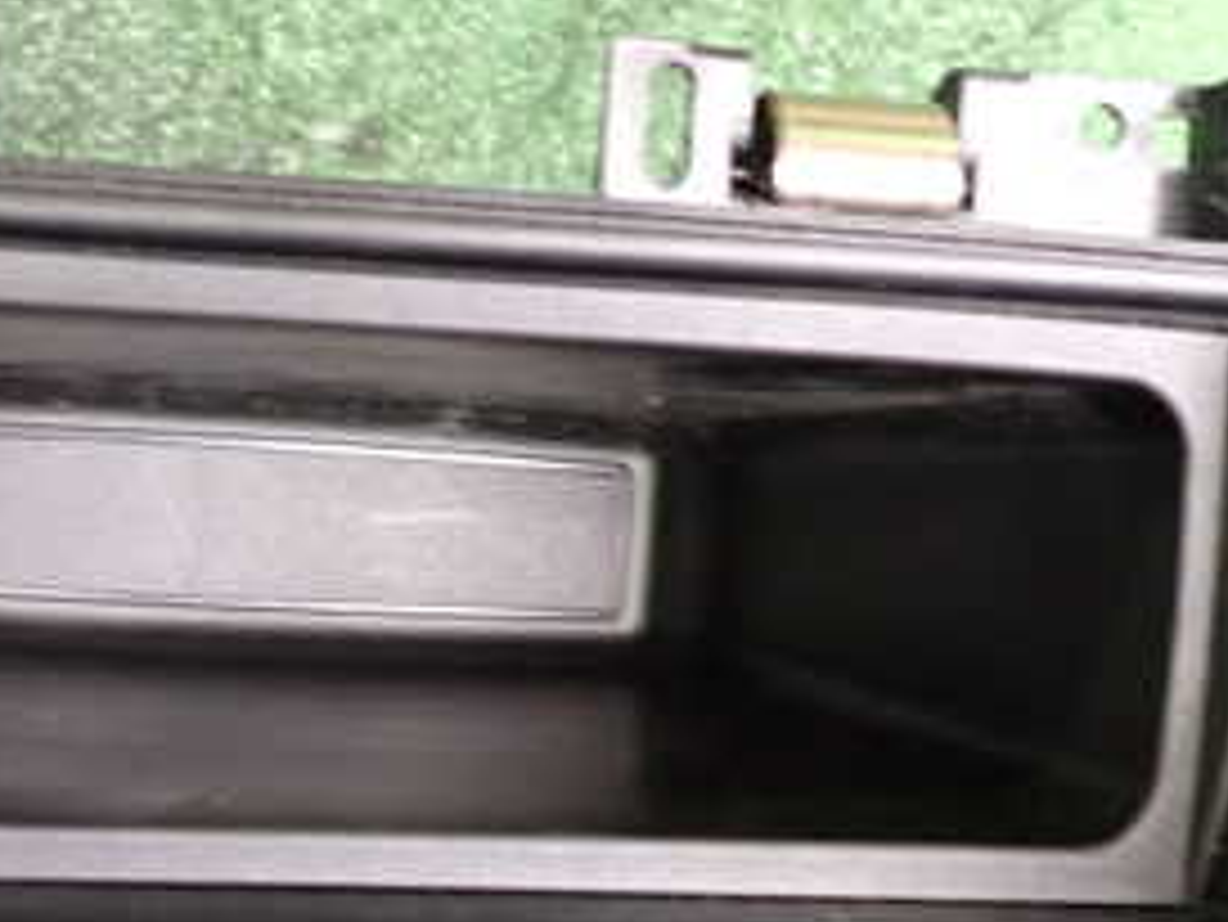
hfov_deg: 29.1
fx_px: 2342
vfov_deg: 22.1
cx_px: 364
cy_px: 648
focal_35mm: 66
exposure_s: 1/25
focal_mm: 5.4
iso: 800
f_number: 2.3
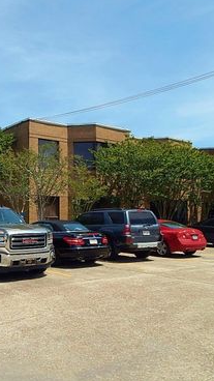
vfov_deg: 54.0
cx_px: 49
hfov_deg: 31.3
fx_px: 373
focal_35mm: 37
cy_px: 191
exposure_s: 1/400
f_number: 6.1
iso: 125
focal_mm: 4.5
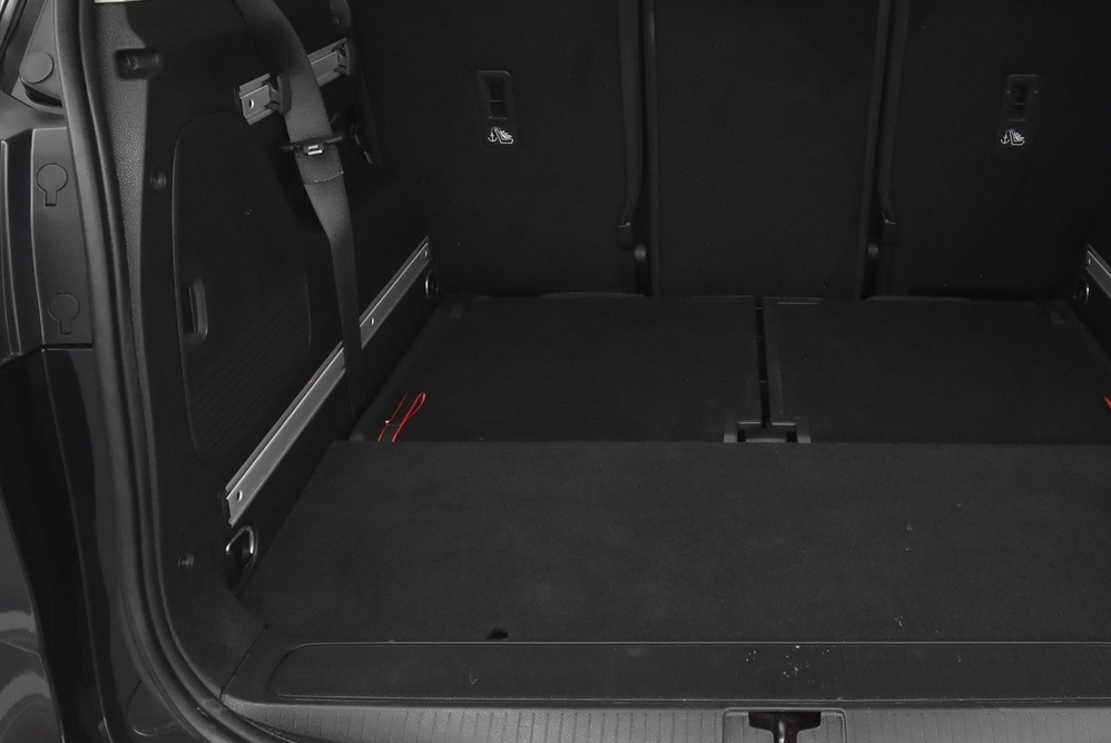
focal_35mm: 34
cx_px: 783
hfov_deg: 54.1
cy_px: 228
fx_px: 1050
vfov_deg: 38.4
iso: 2800
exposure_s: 1/60
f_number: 4.8
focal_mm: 14
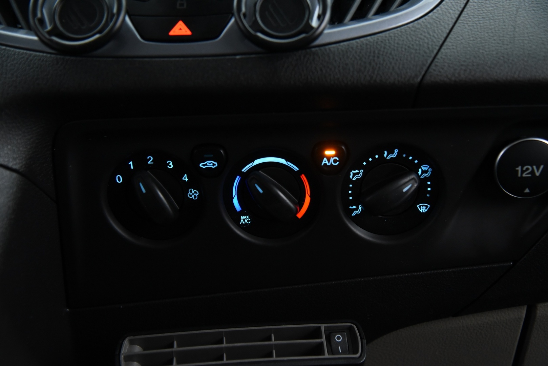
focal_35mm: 50
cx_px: 274
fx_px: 761
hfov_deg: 39.6
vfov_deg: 27.0
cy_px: 183
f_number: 4
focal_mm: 50
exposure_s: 1/15
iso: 4000
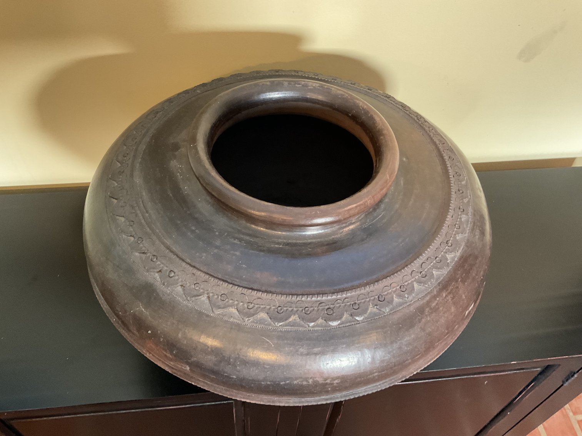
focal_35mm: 29
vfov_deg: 48.2
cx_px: 291
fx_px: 488
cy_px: 218
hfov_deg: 61.7
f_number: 1.8
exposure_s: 1/40
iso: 200
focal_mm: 3
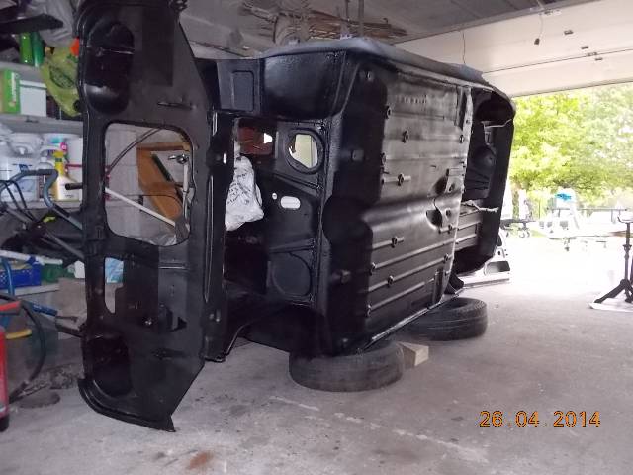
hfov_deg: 61.7
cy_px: 238
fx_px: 530
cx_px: 316
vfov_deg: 48.2
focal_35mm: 29
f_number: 3.3
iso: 400
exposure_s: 1/25
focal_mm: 4.1
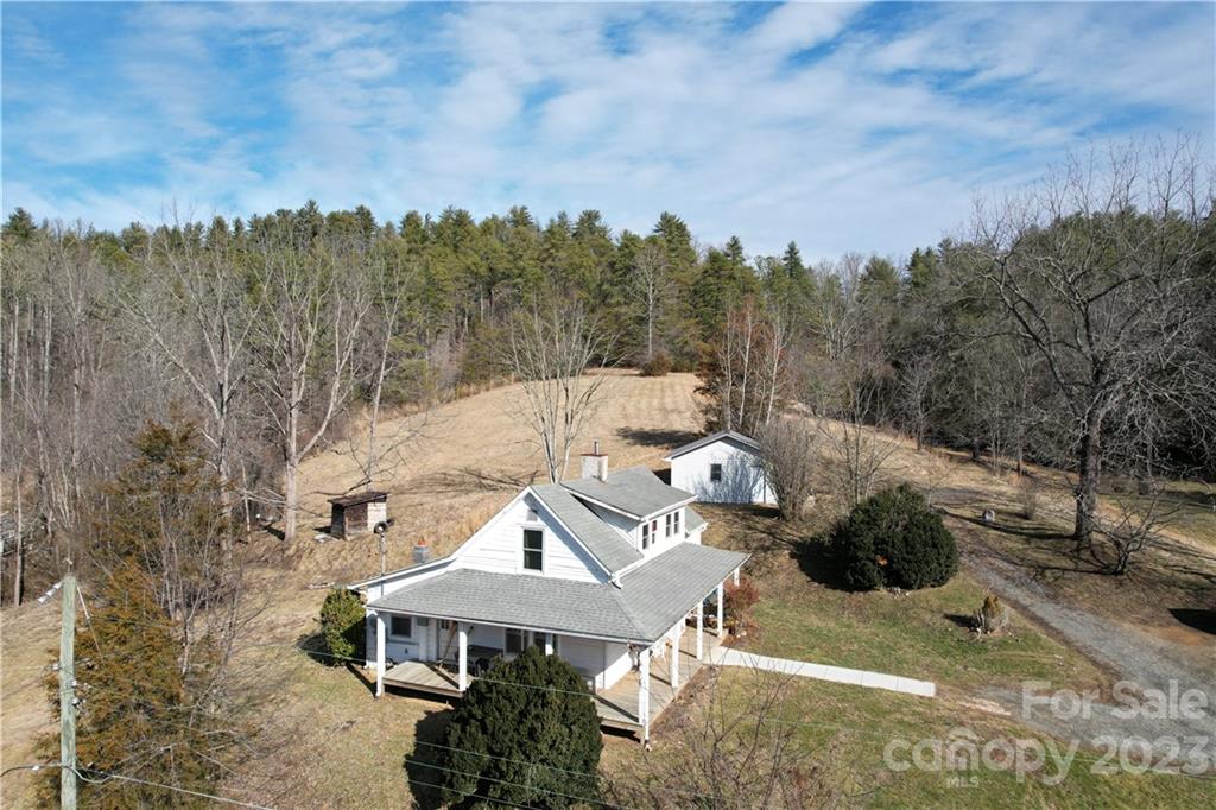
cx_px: 608
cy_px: 405
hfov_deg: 78.6
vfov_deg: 57.2
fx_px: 743
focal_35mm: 22
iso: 100
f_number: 2.8
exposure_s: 1/1500
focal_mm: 8.38
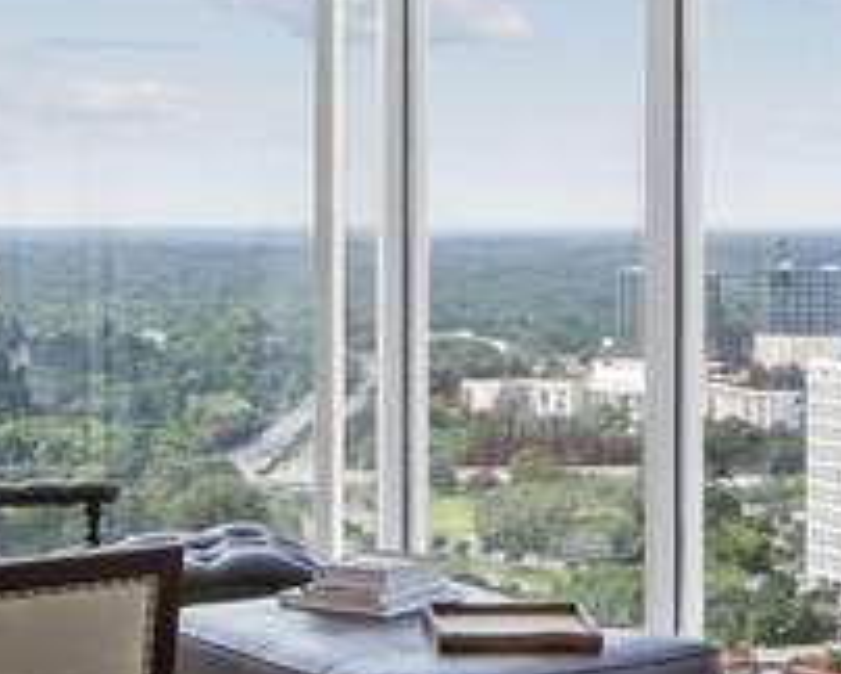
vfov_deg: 17.2
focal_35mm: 89
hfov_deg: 21.3
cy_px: 214
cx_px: 633
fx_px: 2217
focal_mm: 10
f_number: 8
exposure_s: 1/3
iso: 100
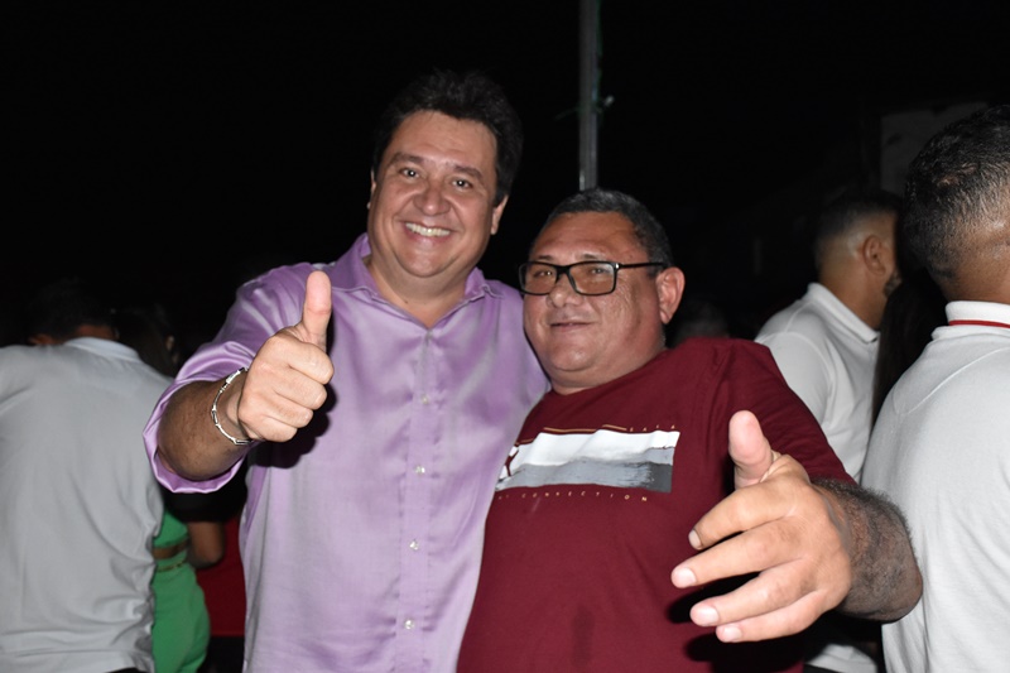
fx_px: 1136
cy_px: 336
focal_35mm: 40
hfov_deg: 47.9
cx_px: 505
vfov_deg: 33.0
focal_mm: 27
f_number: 4.5
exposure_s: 1/200
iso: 2500
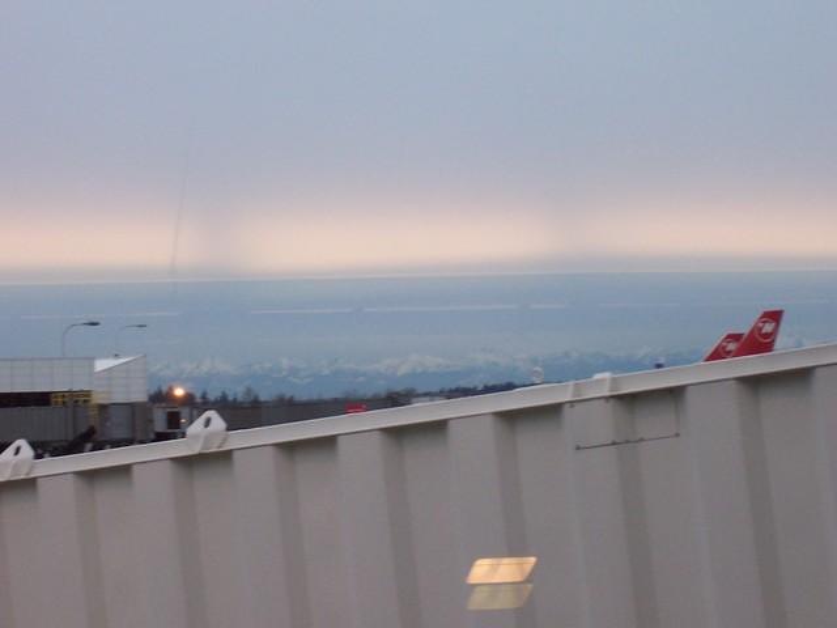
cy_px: 314
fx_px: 2684
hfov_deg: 17.7
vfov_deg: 13.3
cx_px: 418
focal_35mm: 111
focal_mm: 16.8
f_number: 4.8
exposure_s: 1/30
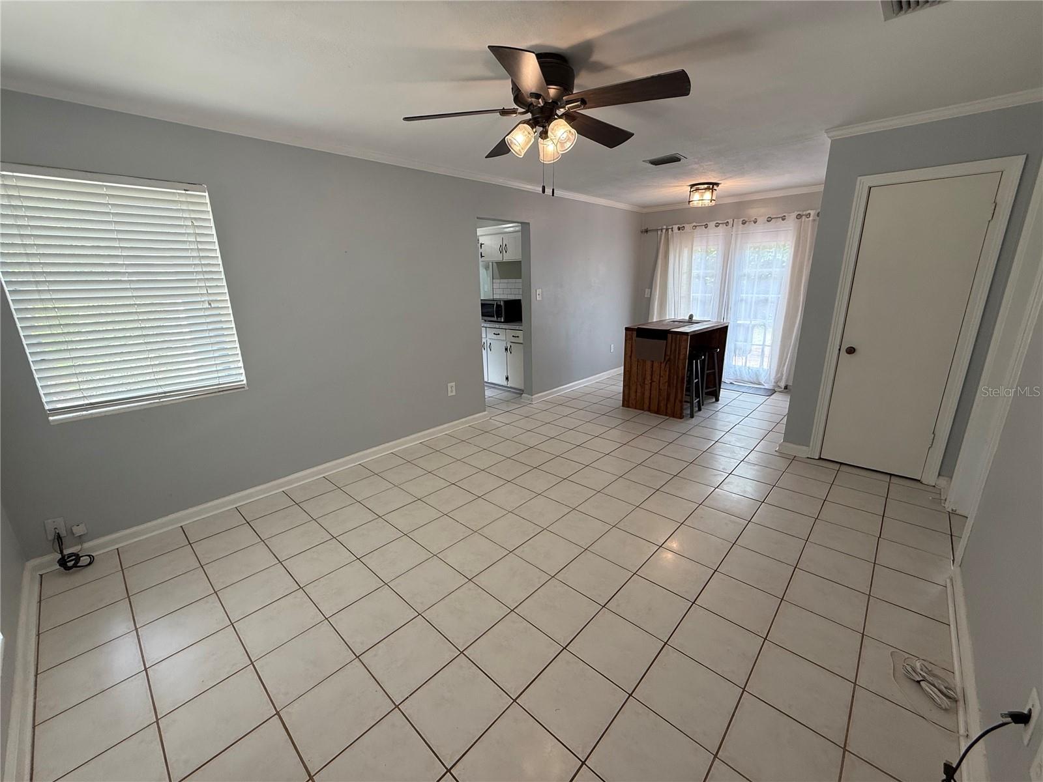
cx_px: 522
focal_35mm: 14
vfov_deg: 85.7
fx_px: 422
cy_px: 391
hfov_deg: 102.1
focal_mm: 2.22
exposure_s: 1/120
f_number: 2.2
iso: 125
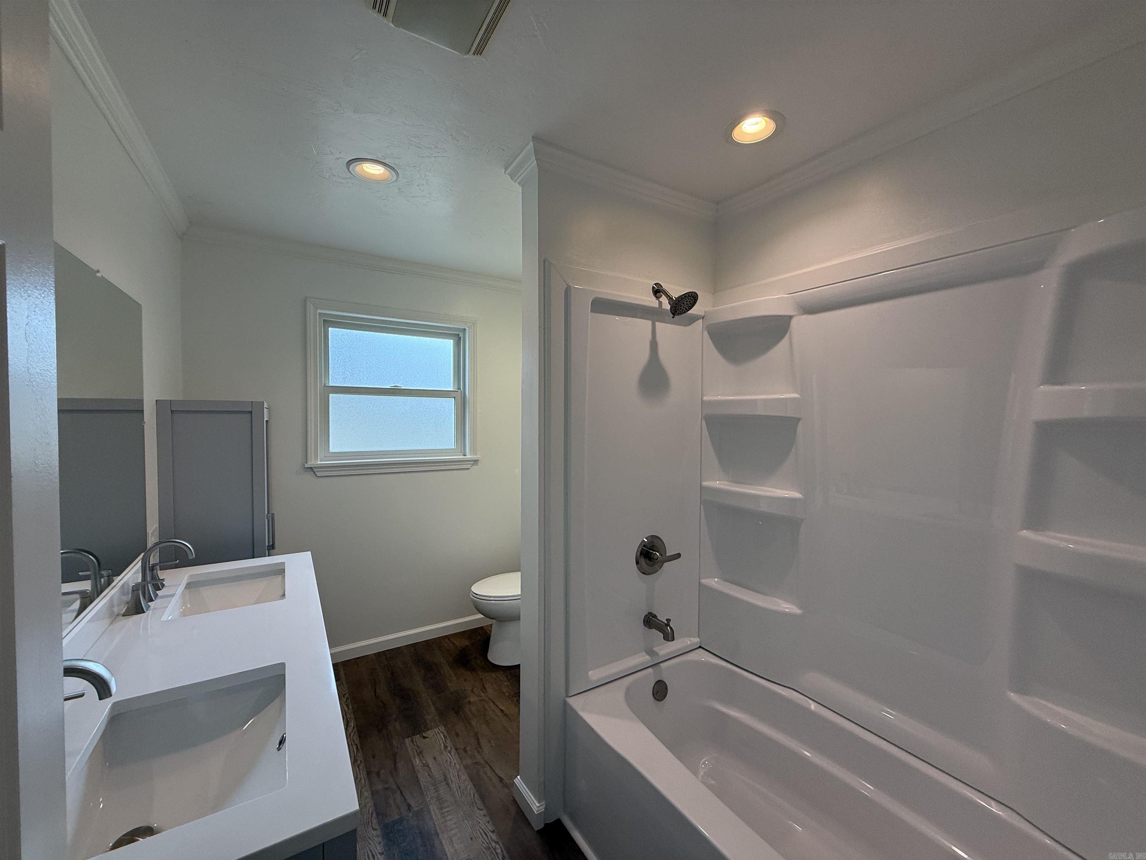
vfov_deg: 85.7
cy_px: 430
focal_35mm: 14
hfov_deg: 102.1
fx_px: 463
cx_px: 573
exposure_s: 1/120
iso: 125
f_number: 2.2
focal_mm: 2.22
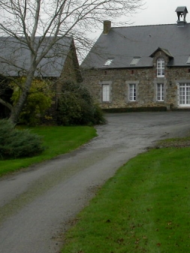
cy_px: 62
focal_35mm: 77
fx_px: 563
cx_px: 175
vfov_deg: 25.0
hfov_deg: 18.8
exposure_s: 1/90.4
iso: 100
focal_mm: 7.85
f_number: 3.7
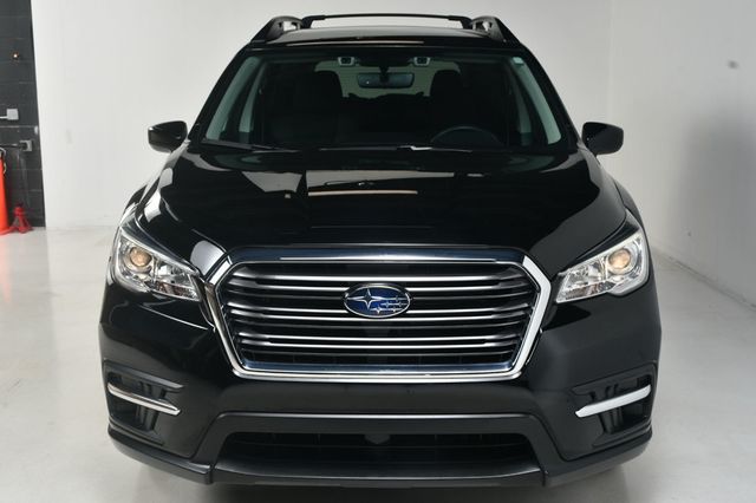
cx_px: 378
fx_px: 1007
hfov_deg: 41.1
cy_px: 252
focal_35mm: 48
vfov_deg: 28.0
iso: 100
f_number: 11
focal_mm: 32
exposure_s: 1/160
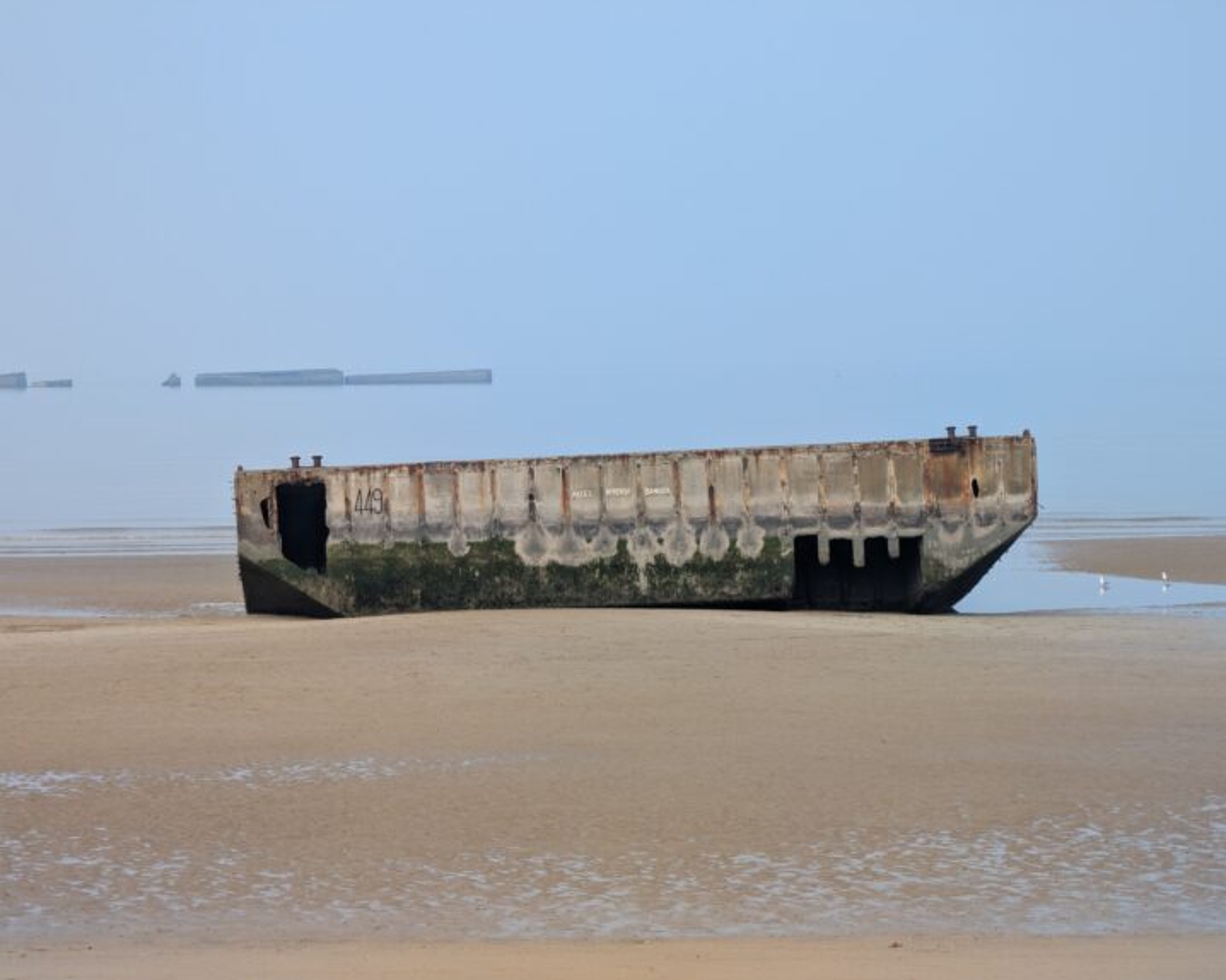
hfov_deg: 16.7
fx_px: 4172
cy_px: 488
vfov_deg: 13.4
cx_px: 628
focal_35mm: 115
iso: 13
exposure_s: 1/172
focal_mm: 18
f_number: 2.8
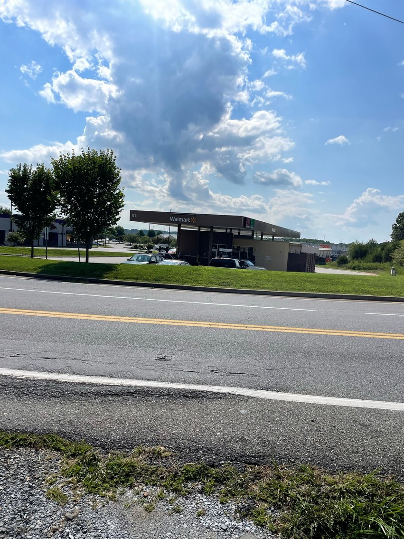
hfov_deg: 53.1
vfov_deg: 67.3
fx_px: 405
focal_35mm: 26
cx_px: 202
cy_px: 270
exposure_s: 1/7299
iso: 32
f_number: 1.6
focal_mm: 4.2
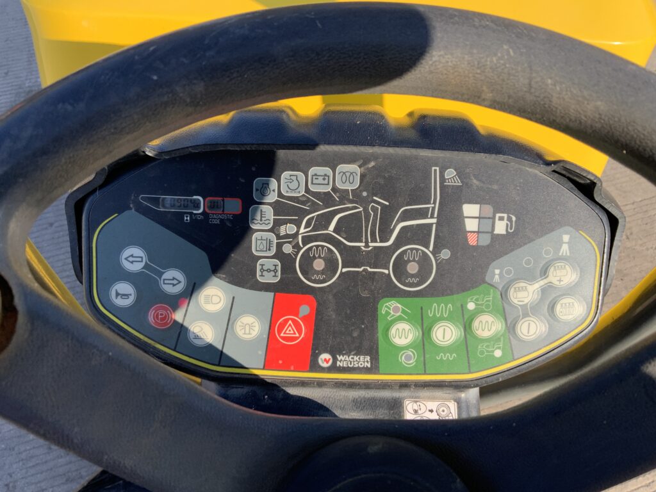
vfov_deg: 48.2
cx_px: 328
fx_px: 550
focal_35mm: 29
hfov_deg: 61.7
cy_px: 246
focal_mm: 3
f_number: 1.8
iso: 16
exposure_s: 1/529
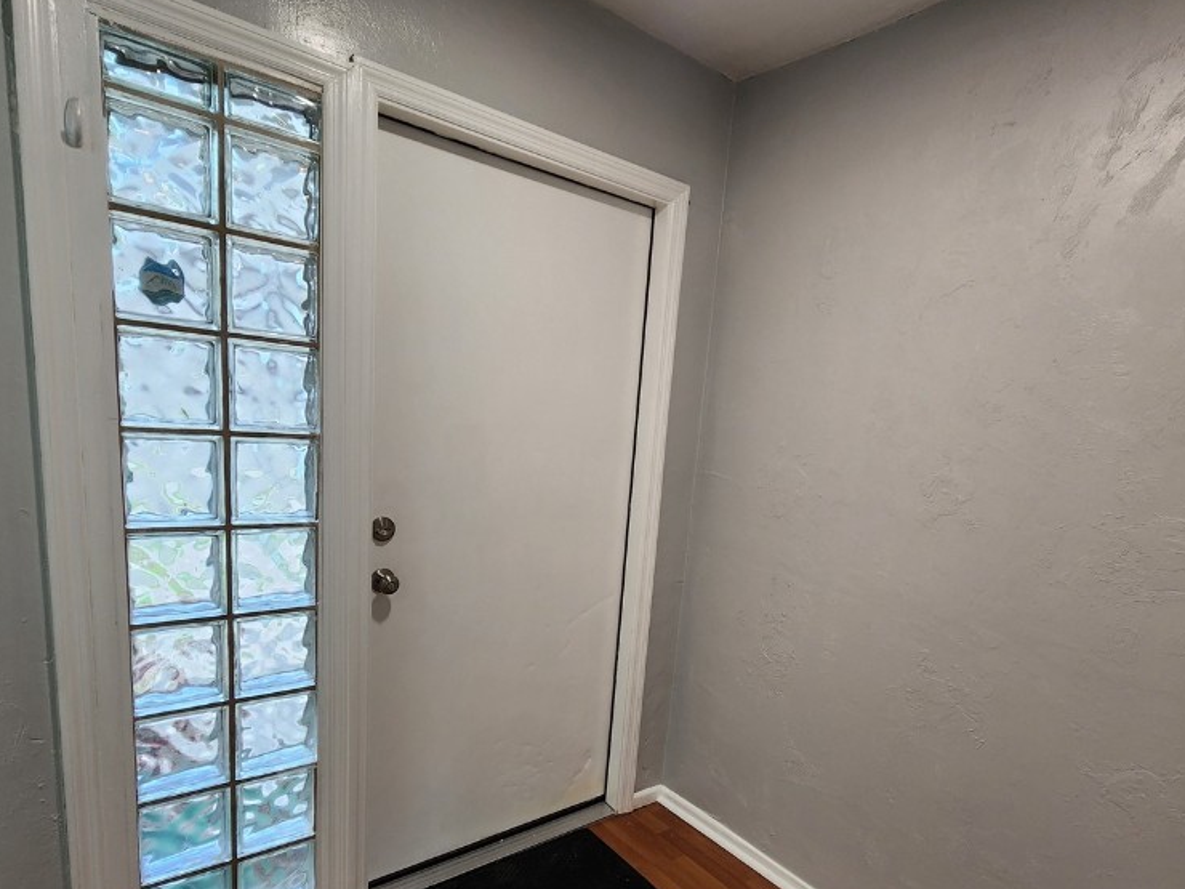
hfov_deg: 87.7
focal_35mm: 18
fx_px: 616
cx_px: 604
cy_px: 545
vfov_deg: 70.7
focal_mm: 2.2
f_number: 2.2
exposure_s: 1/60
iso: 100
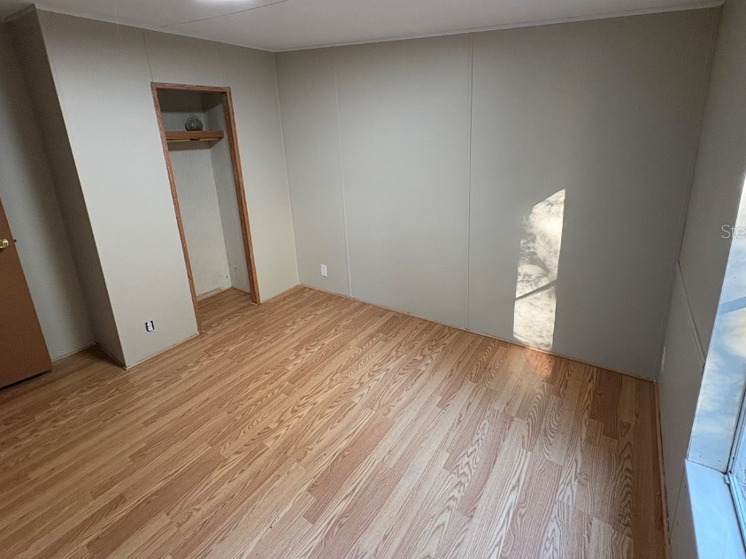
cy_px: 231
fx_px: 366
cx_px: 351
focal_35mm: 17
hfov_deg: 90.9
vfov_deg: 74.1
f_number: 2.2
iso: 320
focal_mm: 2.22
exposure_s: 1/60
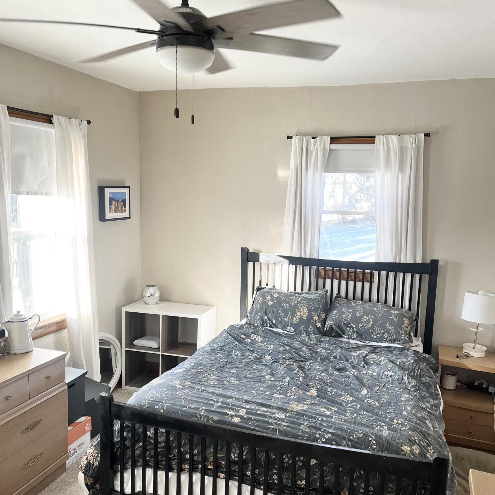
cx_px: 248
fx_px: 502
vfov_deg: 52.5
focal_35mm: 31
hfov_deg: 52.5
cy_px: 263
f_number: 1.6
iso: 100
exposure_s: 1/122
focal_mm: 5.1
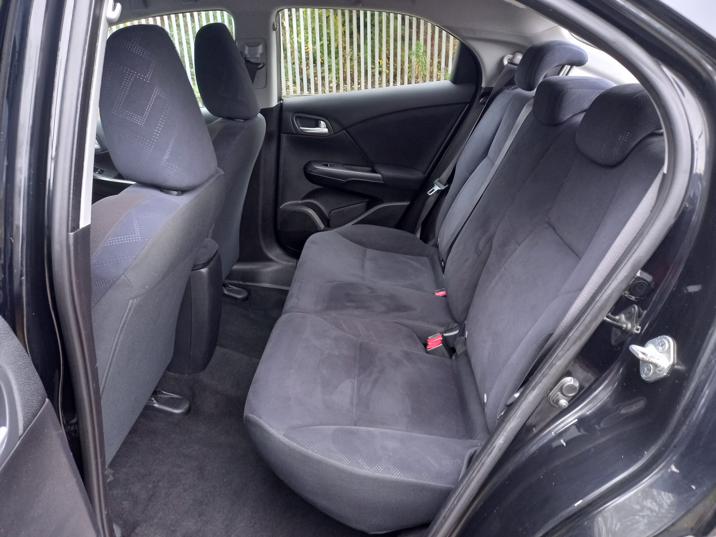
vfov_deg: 54.9
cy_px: 268
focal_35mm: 25
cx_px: 358
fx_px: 517
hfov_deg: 69.4
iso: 200
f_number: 2
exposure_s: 1/30
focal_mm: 4.6
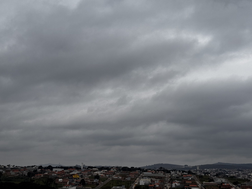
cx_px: 126
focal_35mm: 48
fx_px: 349
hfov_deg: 39.7
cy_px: 94
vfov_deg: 30.3
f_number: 1.78
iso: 64
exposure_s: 1/5376
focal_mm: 6.76
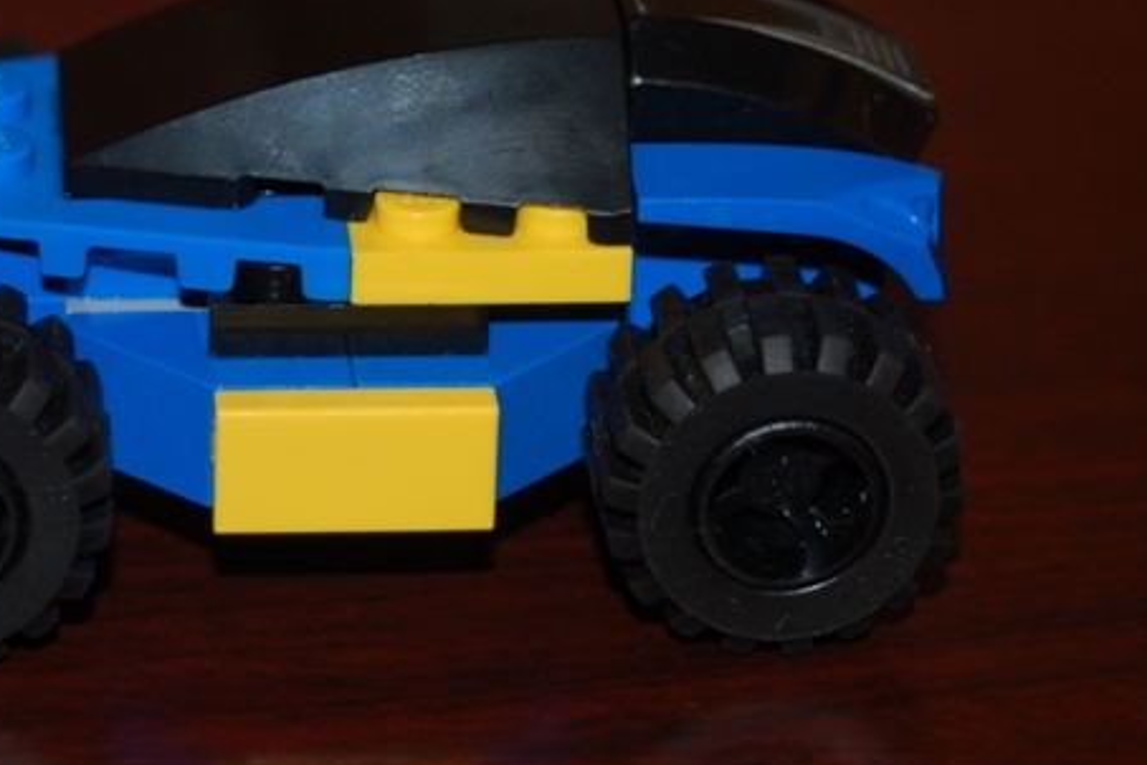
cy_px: 258
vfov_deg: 6.9
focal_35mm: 199
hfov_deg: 10.3
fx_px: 6340
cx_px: 387
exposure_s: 1/60
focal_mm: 80
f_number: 5.6
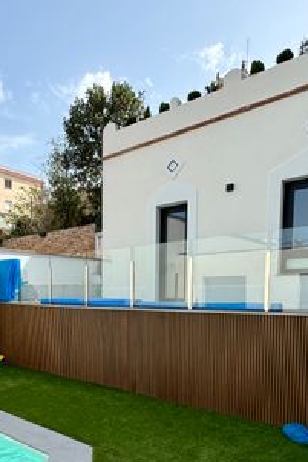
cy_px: 324
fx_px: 372
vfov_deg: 61.4
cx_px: 87
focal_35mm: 29
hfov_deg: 43.9
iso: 50
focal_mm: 2.22
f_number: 2.2
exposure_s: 1/779
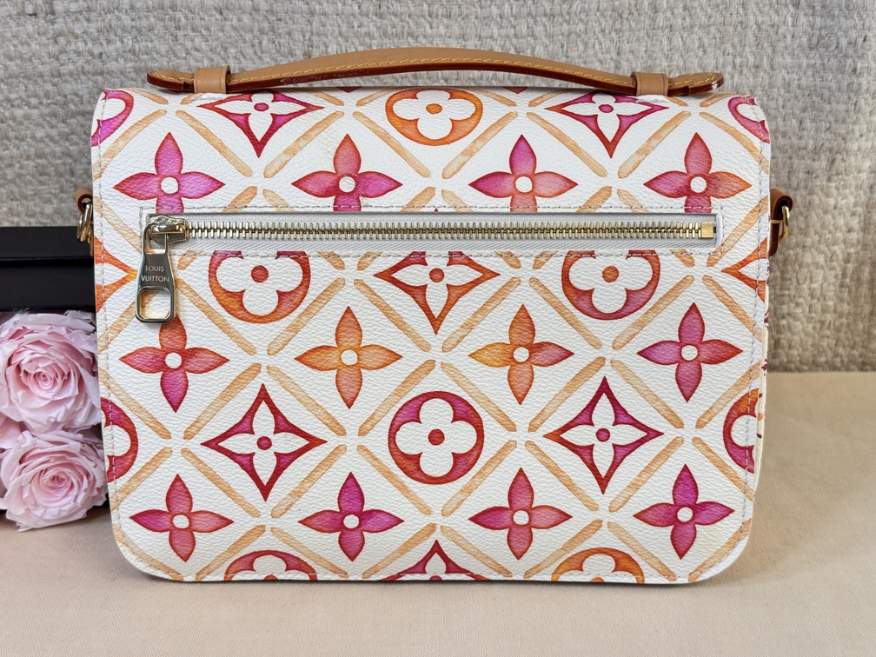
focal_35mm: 48
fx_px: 1215
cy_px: 328
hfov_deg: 39.7
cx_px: 438
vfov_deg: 30.3
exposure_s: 1/53
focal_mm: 6.76
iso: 80
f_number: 1.78
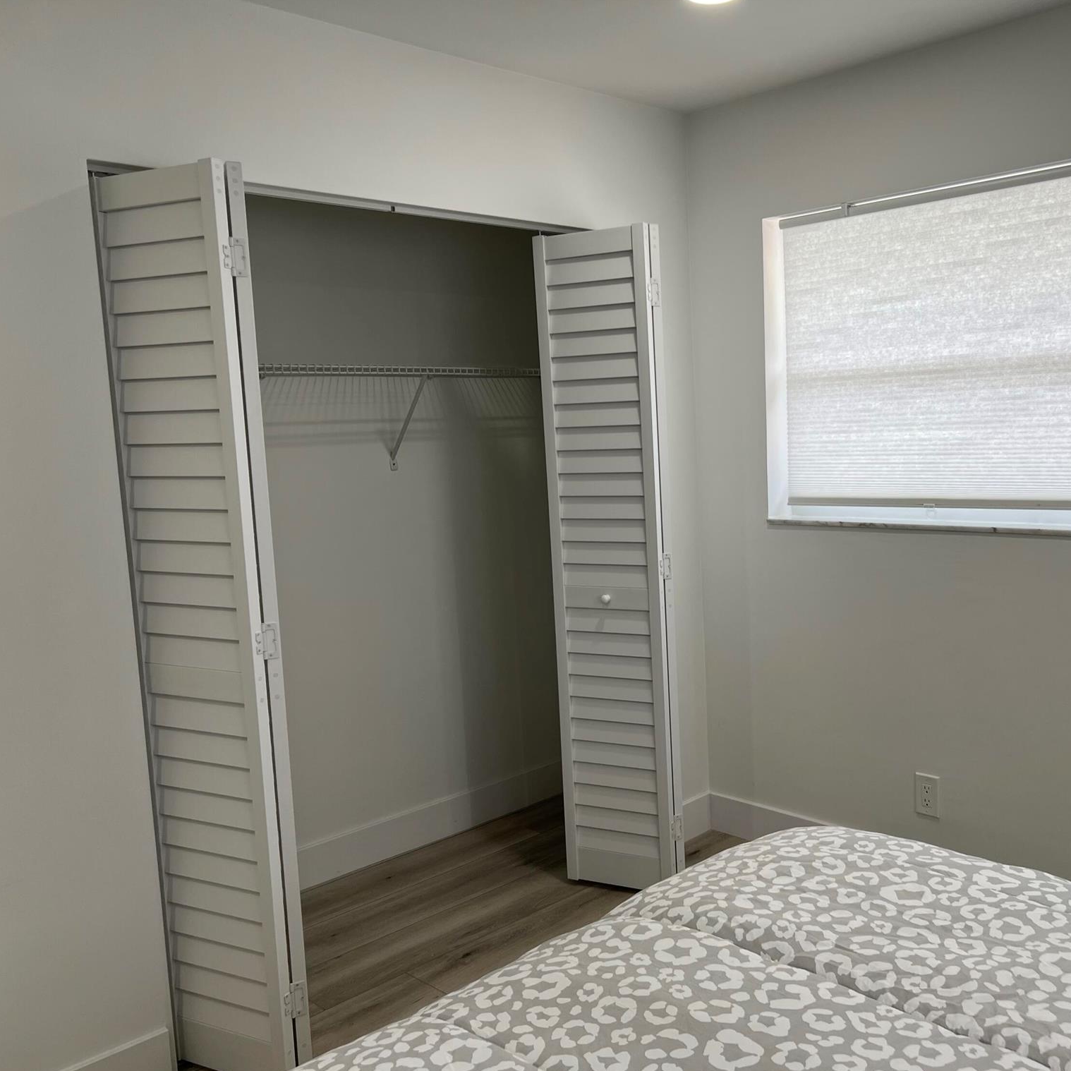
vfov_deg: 52.5
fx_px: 1085
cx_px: 673
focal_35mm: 31
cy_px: 538
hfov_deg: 51.9
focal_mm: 5.7
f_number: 1.5
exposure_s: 1/162
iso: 40
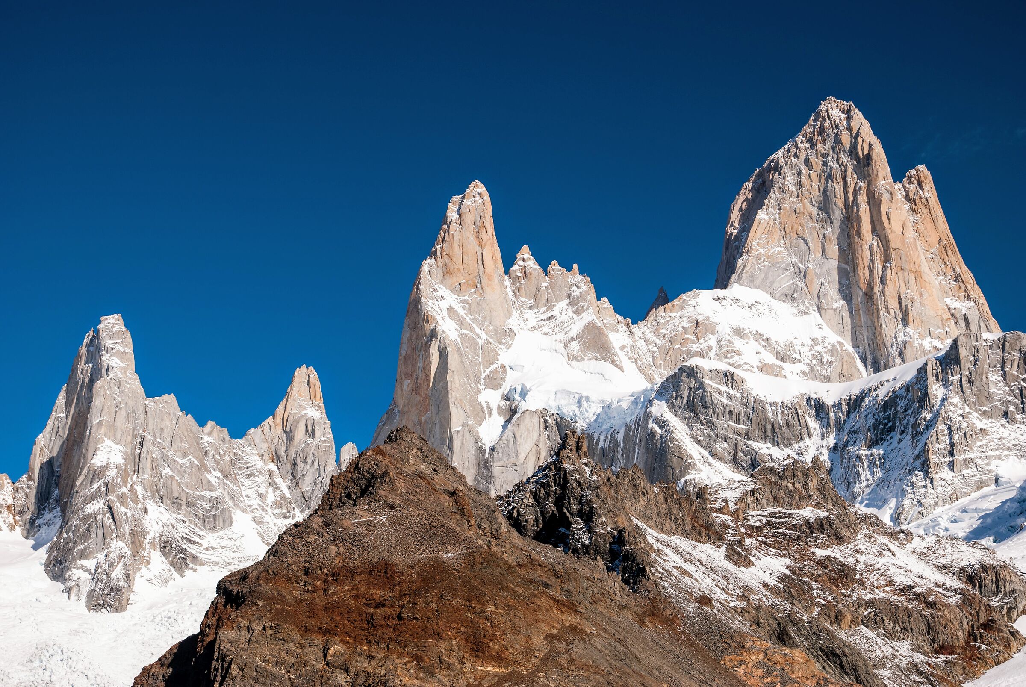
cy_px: 344
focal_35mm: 52
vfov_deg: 25.8
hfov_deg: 37.8
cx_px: 513
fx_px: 1498
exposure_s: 1/250
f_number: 8
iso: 100
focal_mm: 35
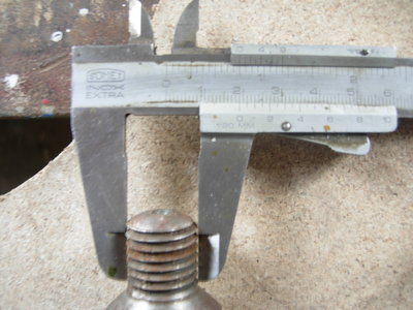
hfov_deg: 51.4
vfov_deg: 39.7
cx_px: 206
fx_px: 430
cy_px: 155
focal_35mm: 36
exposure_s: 1/4.1
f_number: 2.7
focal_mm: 7.5
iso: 50
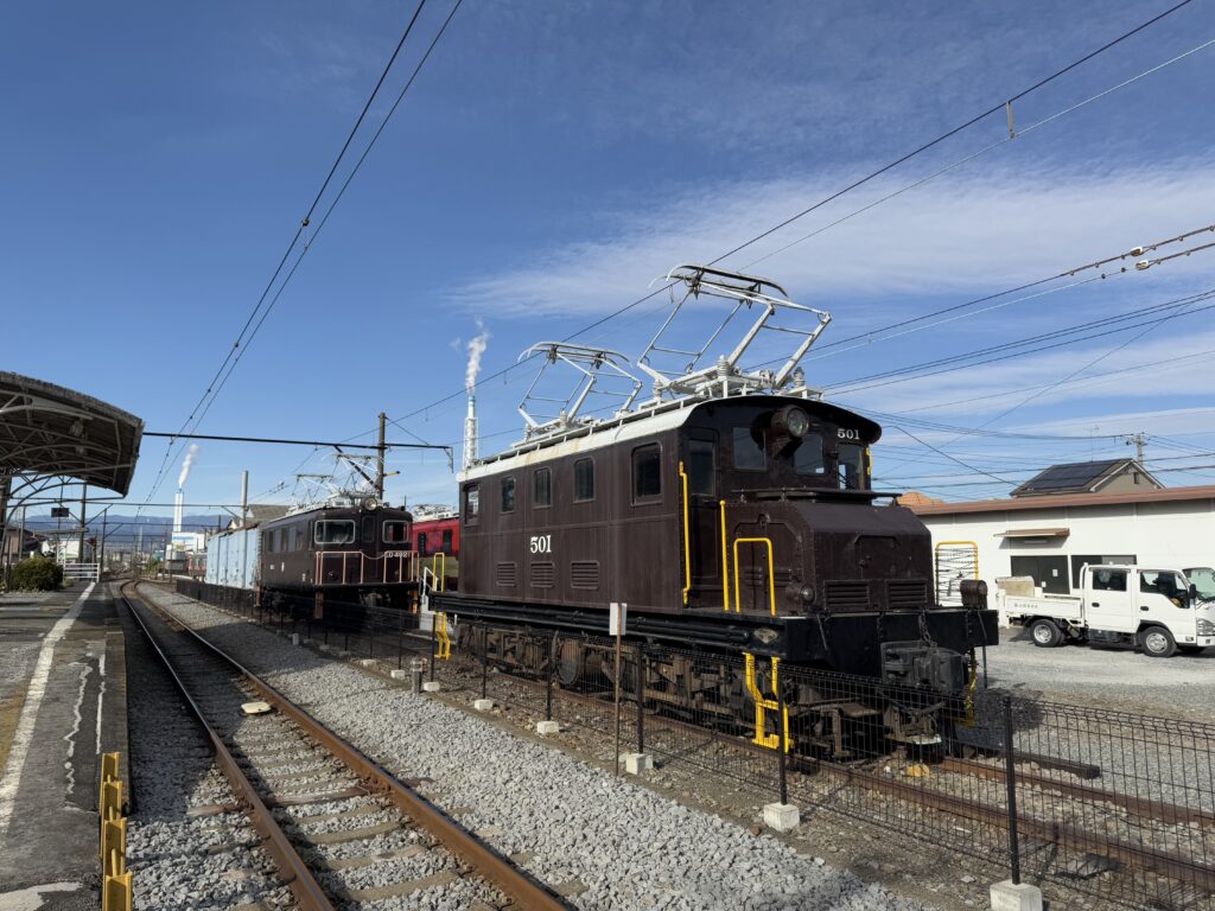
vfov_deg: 56.8
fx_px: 842
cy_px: 456
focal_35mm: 24
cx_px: 608
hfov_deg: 71.6
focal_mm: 6.76
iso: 80
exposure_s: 1/4310
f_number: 1.78
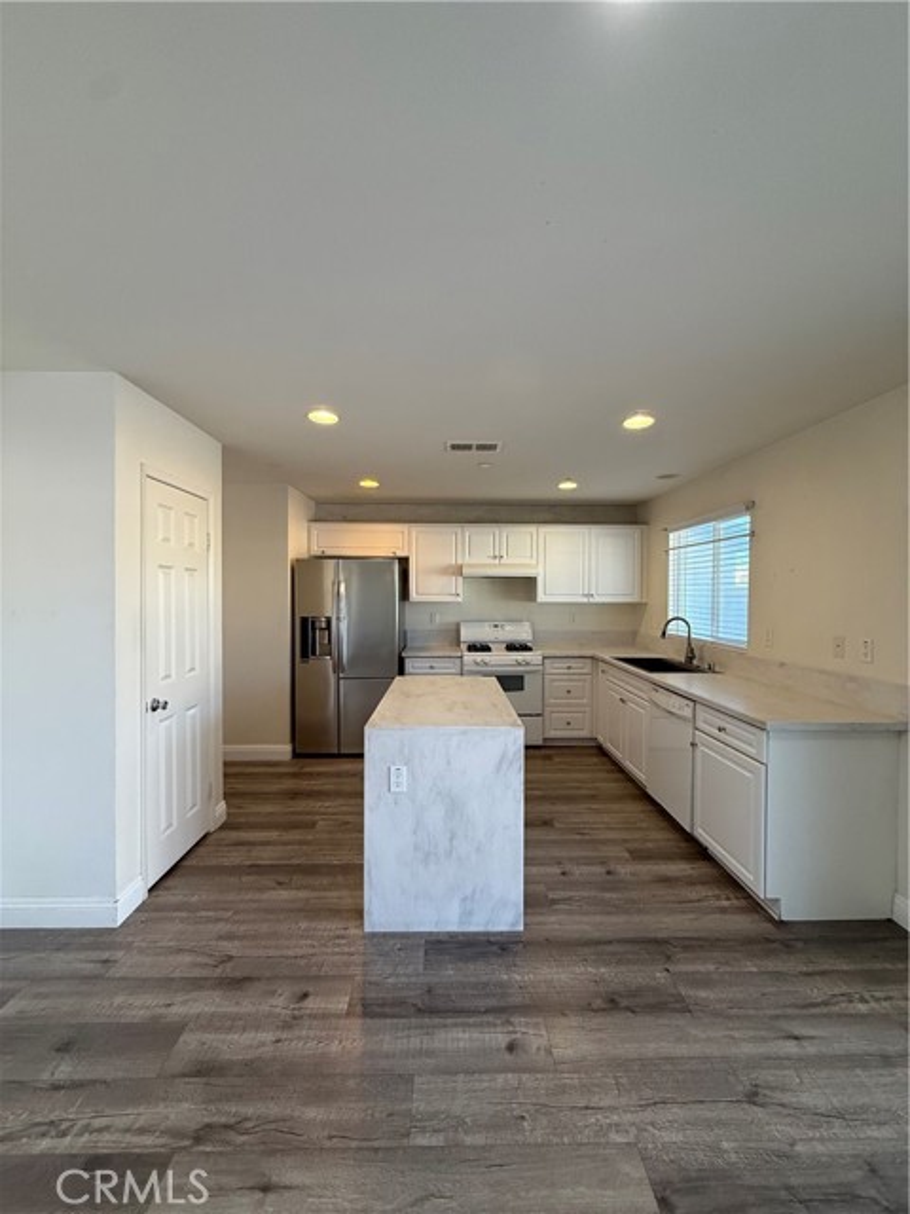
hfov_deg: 85.7
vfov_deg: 102.1
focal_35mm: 14
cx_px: 455
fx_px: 491
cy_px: 607
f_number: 2.2
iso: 200
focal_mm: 2.22
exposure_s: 1/120
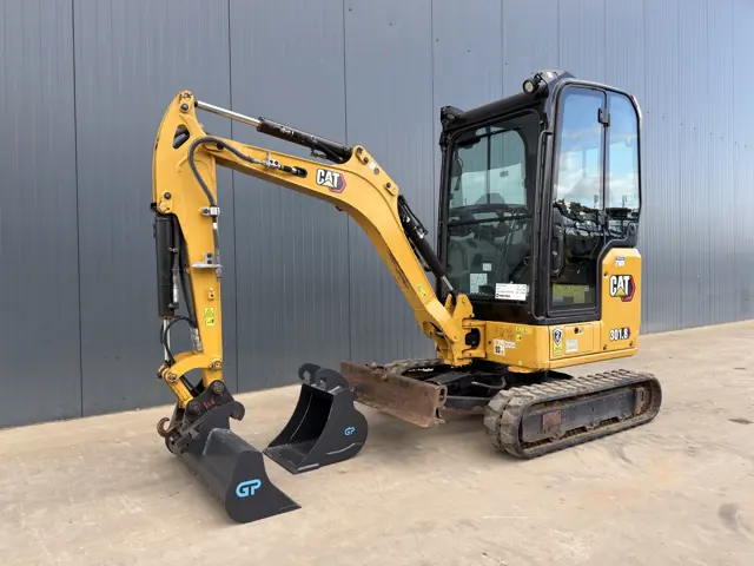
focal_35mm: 24
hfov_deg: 71.6
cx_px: 377
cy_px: 283
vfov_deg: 56.8
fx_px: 523
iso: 80
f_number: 1.78
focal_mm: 6.76
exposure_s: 1/555
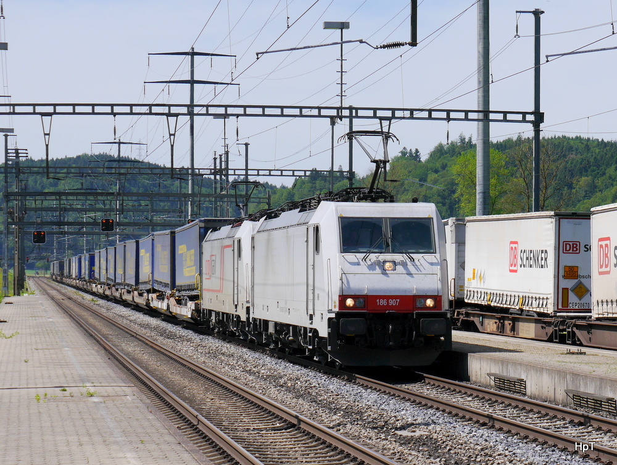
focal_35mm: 90
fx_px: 1606
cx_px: 308
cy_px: 232
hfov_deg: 21.7
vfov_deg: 16.5
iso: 160
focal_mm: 45
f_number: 7.1
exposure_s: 1/500
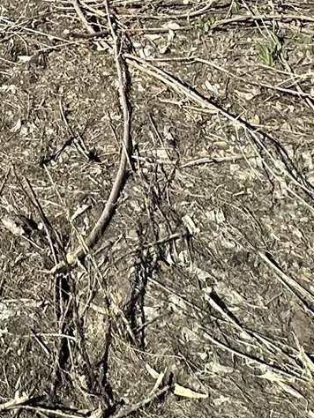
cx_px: -71
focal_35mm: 68
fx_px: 822
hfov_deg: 20.2
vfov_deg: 19.3
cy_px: -381
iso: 50
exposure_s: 1/2564
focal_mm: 2.22
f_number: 2.2
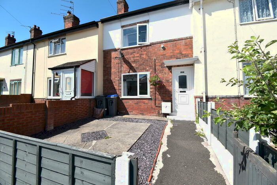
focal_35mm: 15
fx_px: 115
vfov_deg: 77.4
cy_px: 92
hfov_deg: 100.4
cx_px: 138
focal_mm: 10
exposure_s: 1/200
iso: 100
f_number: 8
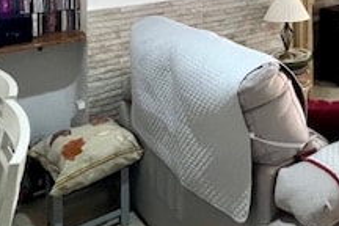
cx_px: 345
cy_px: -71
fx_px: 377
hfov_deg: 41.6
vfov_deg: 27.6
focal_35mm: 40
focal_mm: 1.57
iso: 200
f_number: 1.8
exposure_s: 1/100
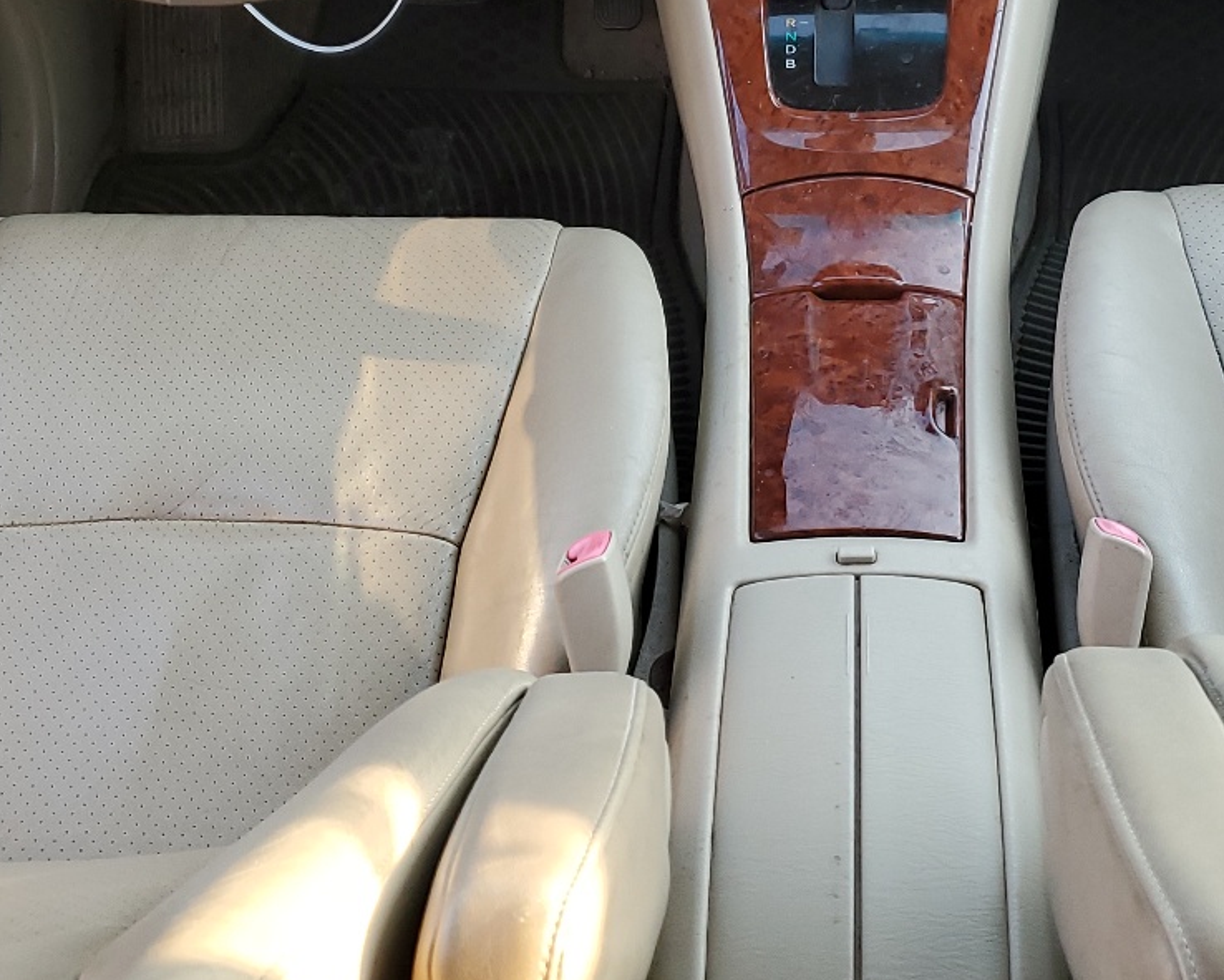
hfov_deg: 33.9
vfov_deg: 27.1
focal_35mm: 55
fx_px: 1993
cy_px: 192
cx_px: 809
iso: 62
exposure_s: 1/120
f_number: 1.5
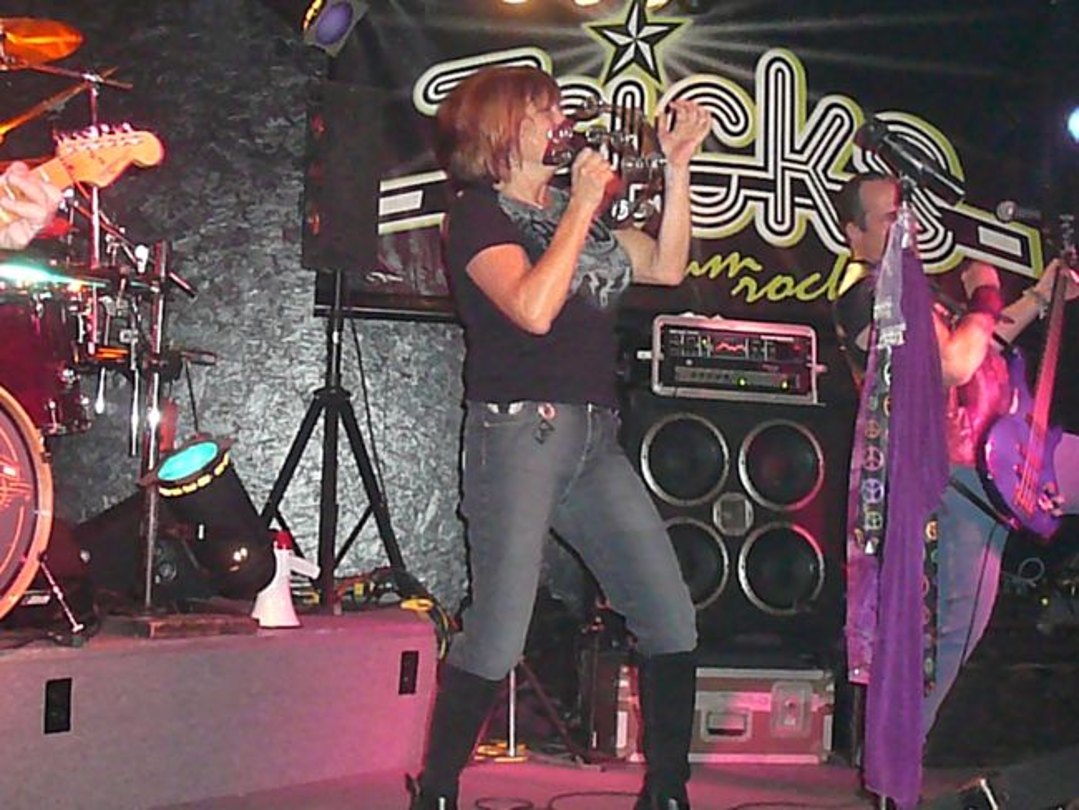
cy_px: 405
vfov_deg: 24.8
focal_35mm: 59
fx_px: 1840
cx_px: 540
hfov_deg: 32.7
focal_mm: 8.7
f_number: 3.5
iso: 1600
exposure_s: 1/30
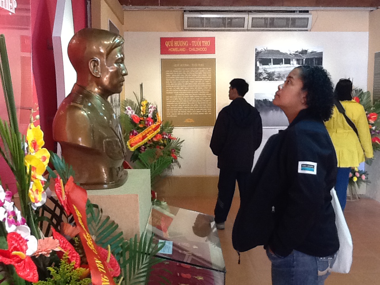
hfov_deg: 56.8
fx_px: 351
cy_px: 142
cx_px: 190
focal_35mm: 32
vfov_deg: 44.2
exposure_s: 1/30
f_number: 2.4
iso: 200
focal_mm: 2.03
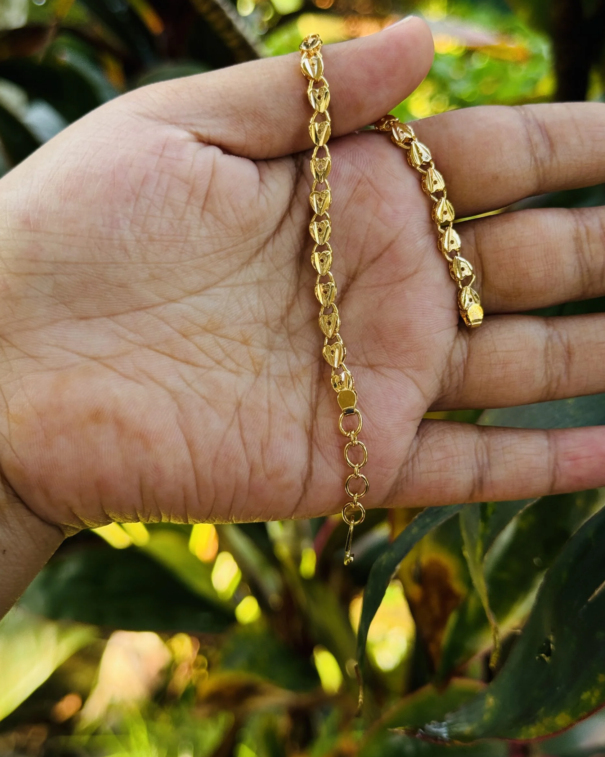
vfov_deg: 36.6
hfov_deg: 29.7
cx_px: 299
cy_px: 353
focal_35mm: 51
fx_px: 1142
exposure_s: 1/140
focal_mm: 6.76
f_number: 1.78
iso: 50
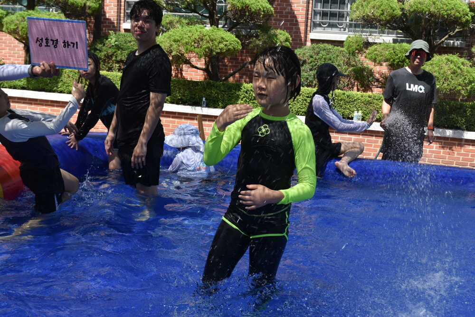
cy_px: 158
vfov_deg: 28.1
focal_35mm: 48
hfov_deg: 41.1
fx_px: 634
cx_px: 238
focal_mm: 32
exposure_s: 1/250
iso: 200
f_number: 8
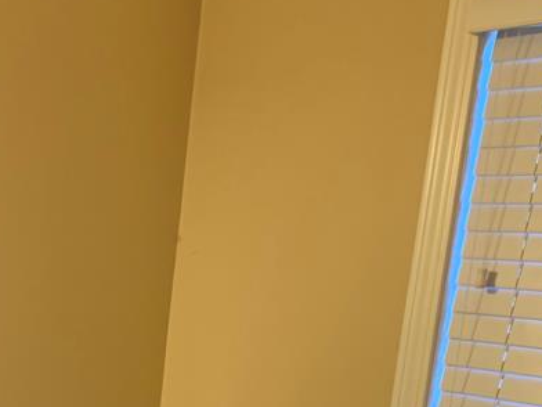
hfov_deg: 27.5
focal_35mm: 68
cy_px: 490
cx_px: 51
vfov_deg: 20.2
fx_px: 1065
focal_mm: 4.25
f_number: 1.8
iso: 125
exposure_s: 1/59
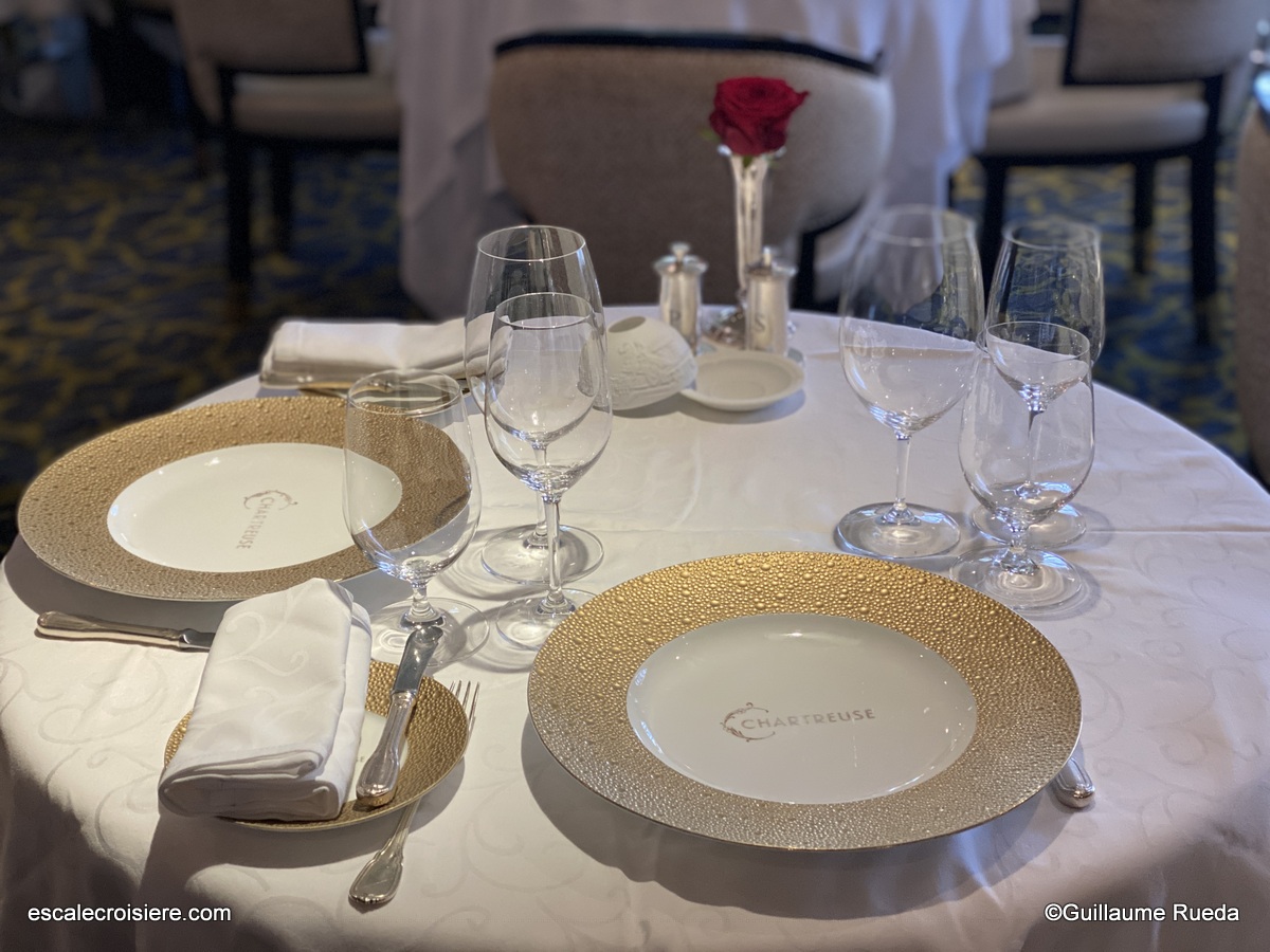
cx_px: 635
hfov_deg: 36.8
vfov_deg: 28.0
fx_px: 1908
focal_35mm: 52
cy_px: 476
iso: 200
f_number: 2
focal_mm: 6
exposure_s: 1/120
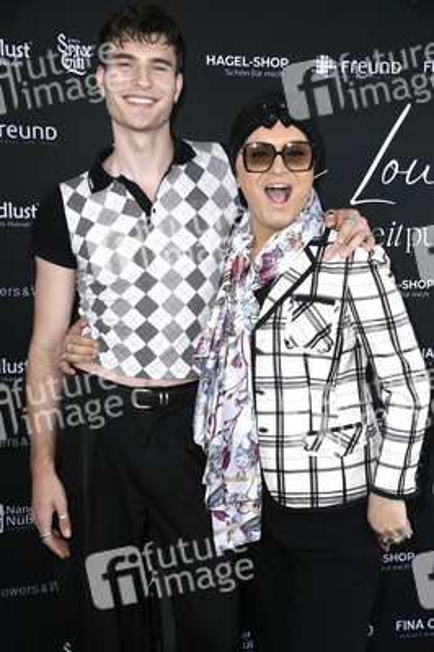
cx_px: 217
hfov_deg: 26.9
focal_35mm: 50
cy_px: 326
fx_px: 906
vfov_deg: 39.6
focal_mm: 50
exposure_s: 1/160
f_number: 5.6
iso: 320
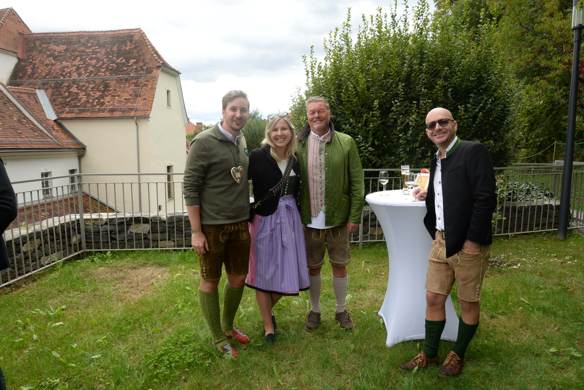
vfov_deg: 53.1
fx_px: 389
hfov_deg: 73.7
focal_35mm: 24
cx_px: 292
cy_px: 195
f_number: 11
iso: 800
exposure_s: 1/200
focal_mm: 24
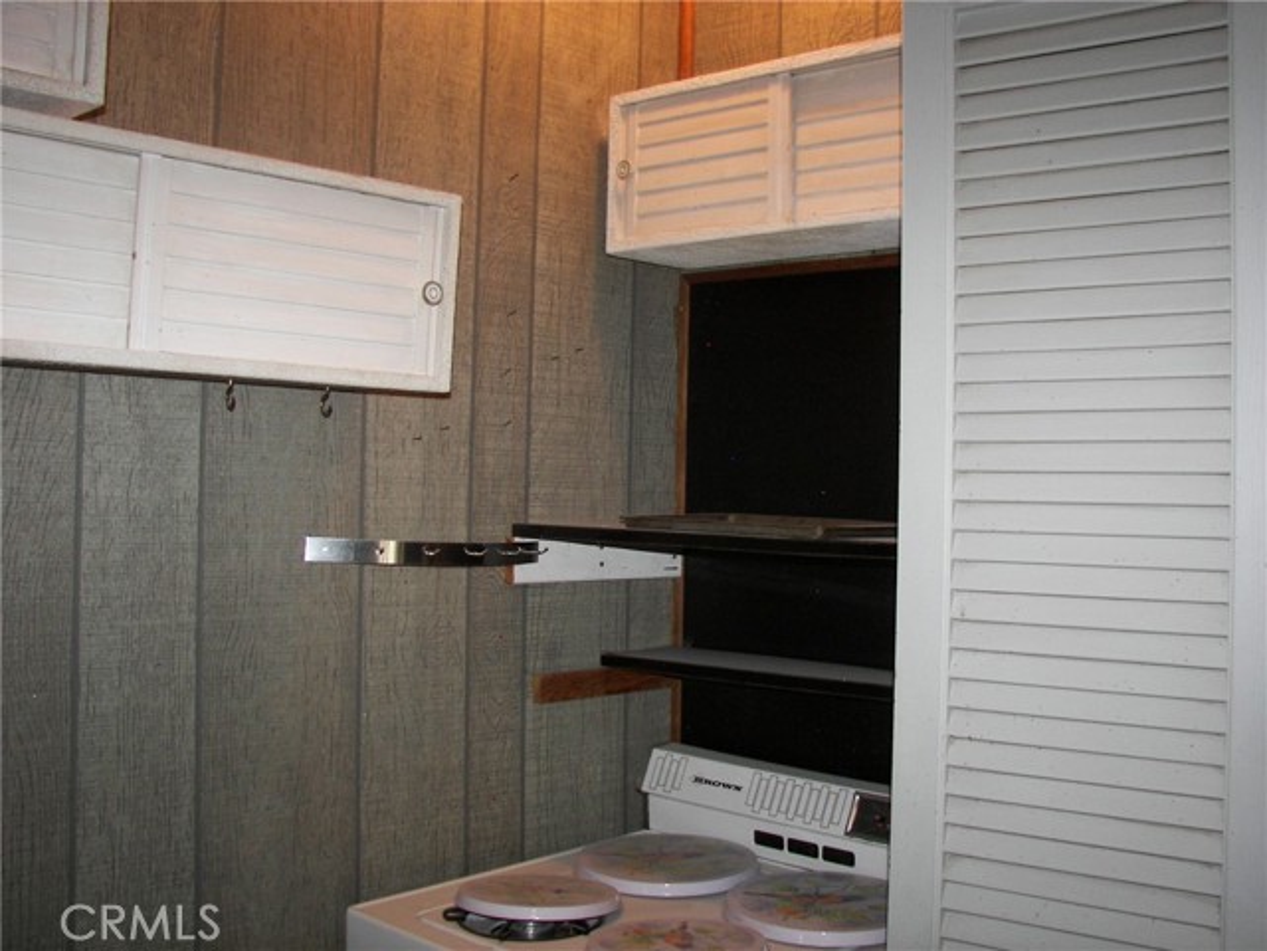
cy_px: 476
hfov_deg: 51.4
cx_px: 634
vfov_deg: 39.7
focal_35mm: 36
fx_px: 1318
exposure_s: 1/30
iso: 100
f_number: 2.8
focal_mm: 6
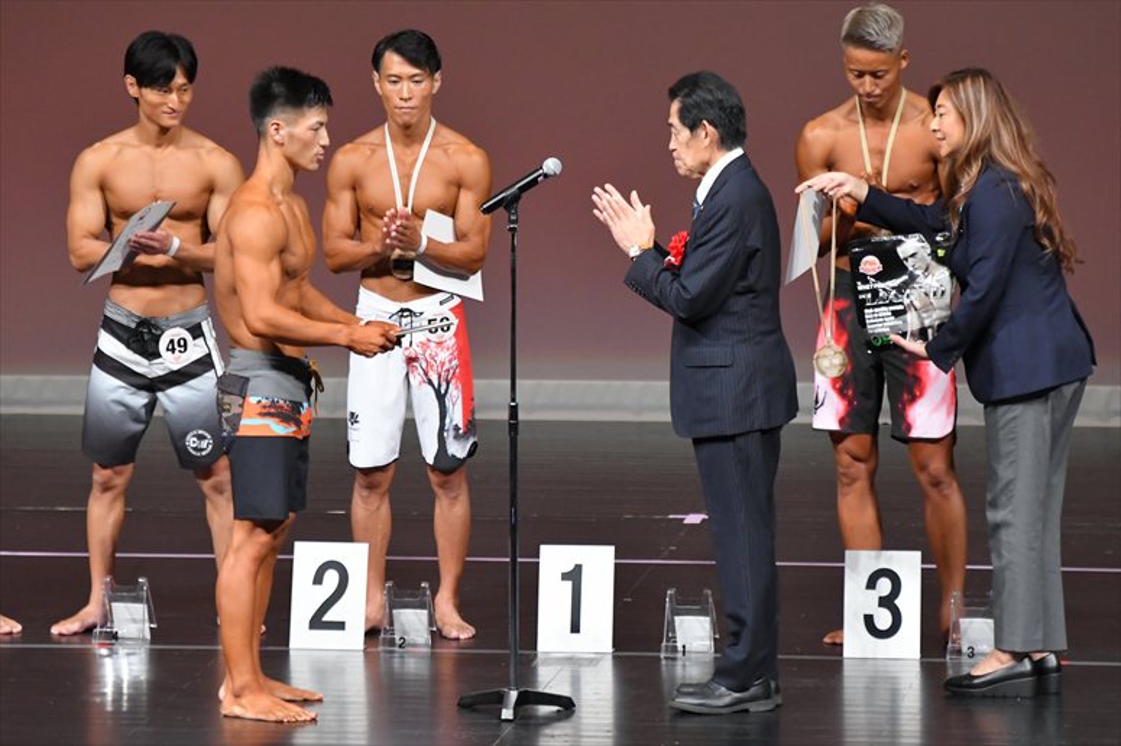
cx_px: 560
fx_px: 9804
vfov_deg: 4.4
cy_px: 373
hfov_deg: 6.5
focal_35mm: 315
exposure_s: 1/400
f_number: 5.6
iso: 4000
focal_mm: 210
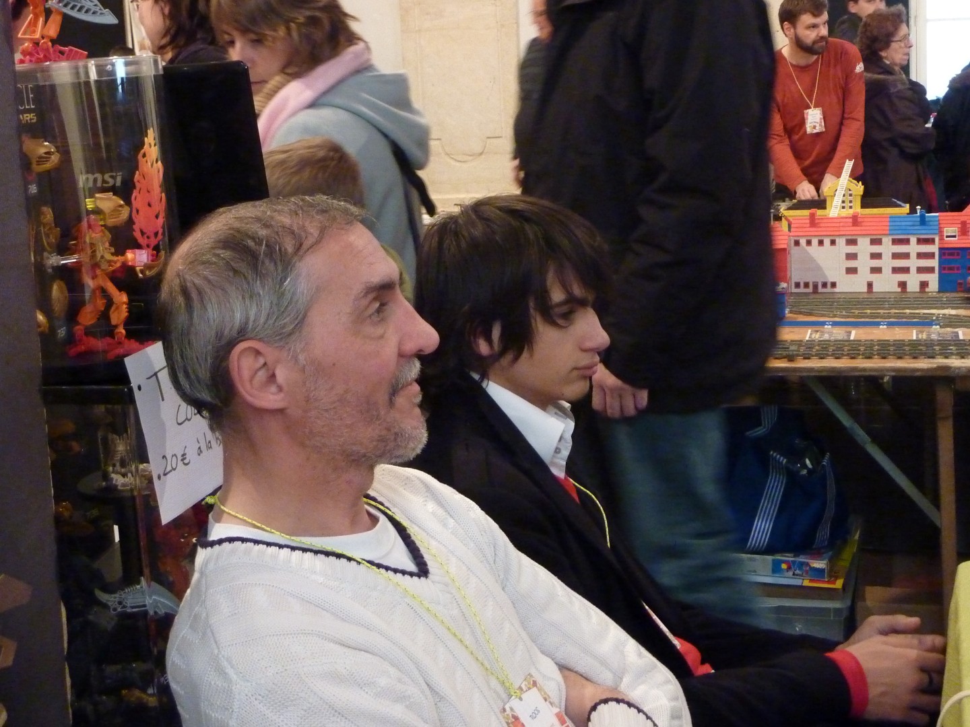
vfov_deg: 28.0
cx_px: 485
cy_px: 364
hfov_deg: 36.8
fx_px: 1457
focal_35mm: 52
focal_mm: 8.5
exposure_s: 1/13
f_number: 3.8
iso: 800
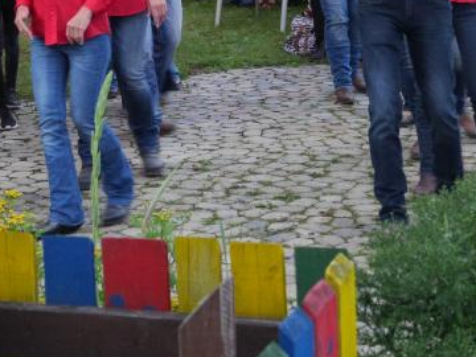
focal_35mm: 111
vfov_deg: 13.1
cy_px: -17
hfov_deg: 17.6
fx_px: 1526
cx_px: 130
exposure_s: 1/60
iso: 2500
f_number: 4.7
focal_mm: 25
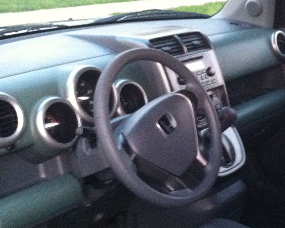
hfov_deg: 25.7
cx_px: 221
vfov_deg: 21.0
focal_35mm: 73
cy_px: 113
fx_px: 616
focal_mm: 3.85
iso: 640
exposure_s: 1/15
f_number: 2.8
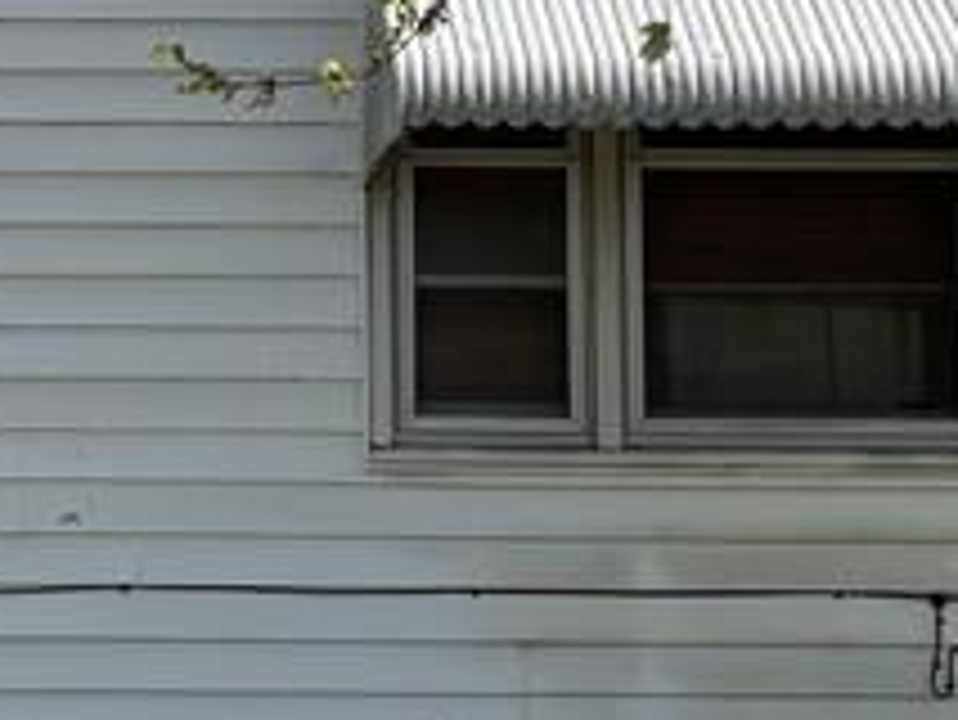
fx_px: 3461
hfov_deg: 15.4
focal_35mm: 125
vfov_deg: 11.8
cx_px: -67
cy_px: 94
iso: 32
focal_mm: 4.2
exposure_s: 1/2132
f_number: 1.6
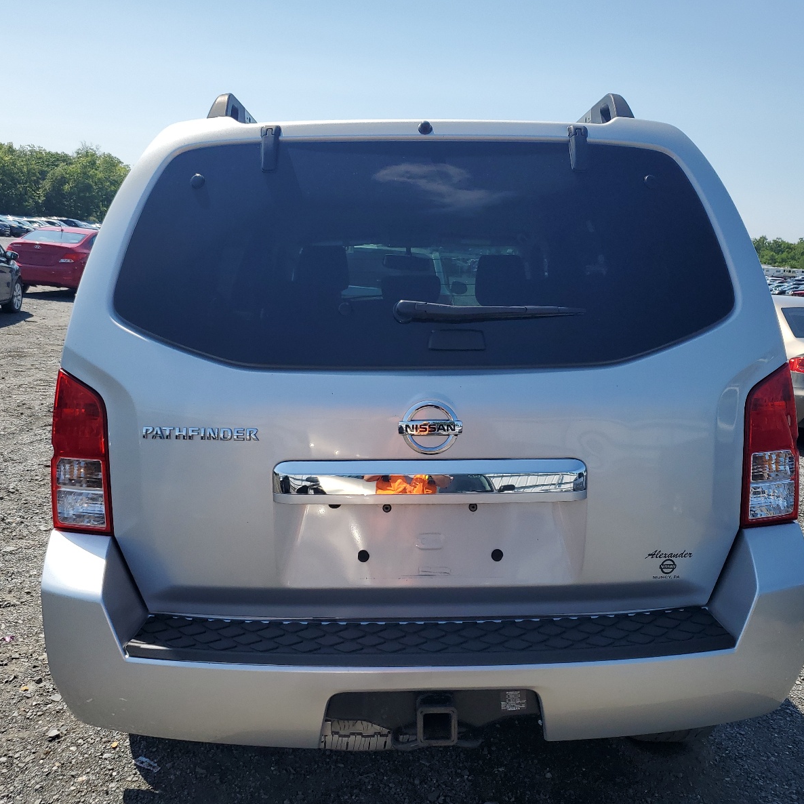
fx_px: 815
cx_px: 430
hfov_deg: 52.5
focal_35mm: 31
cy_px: 406
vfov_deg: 52.5
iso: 50
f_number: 1.5
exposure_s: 1/3333
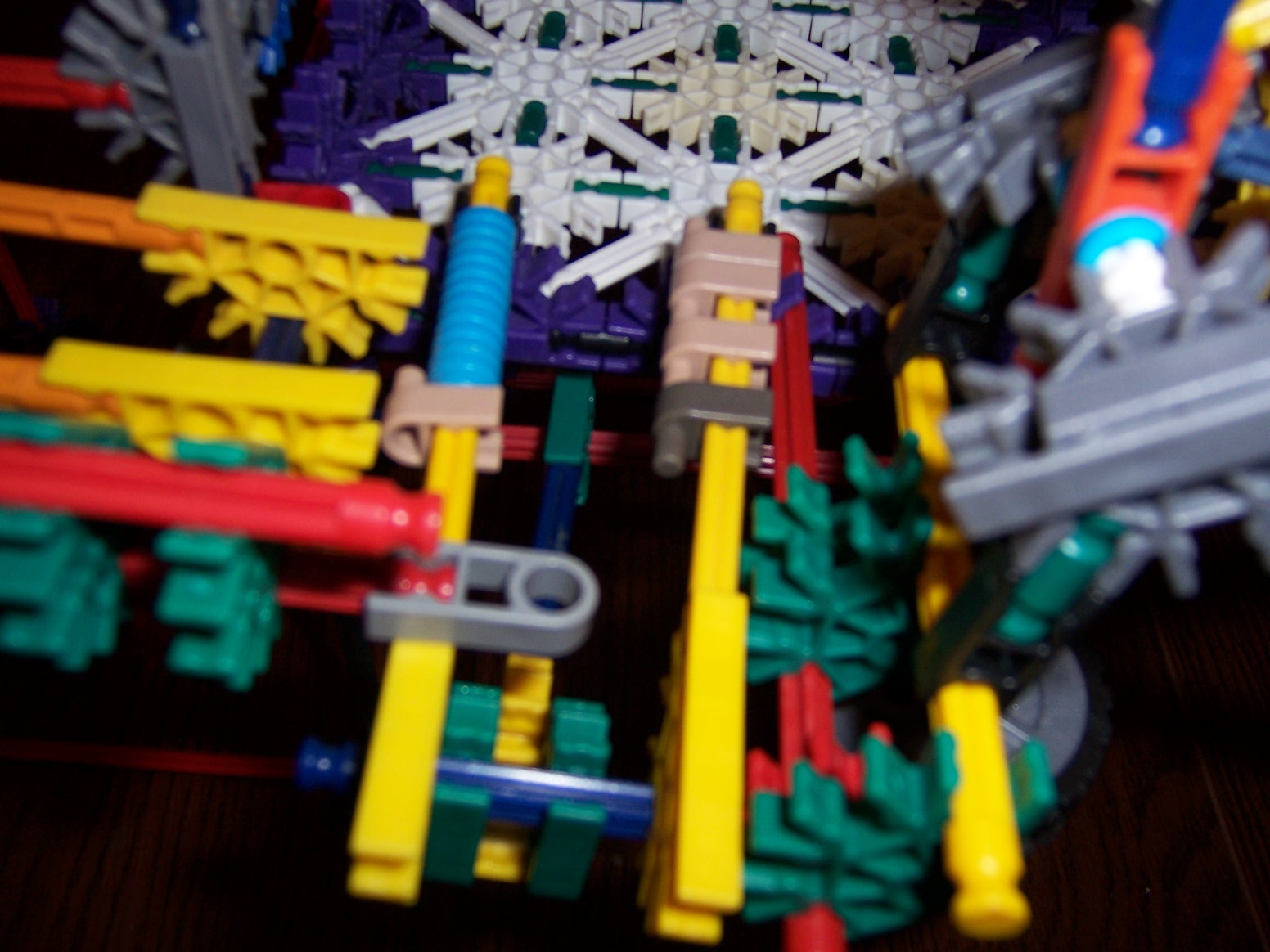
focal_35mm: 33
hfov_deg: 55.4
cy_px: 476
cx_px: 635
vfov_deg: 42.9
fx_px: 1211
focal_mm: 5.5
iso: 80
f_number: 2.8
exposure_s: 1/60
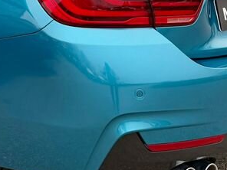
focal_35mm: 83
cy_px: -55
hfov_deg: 23.1
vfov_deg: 16.7
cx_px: 38
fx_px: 544
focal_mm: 6.76
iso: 100
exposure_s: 1/868
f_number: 1.78
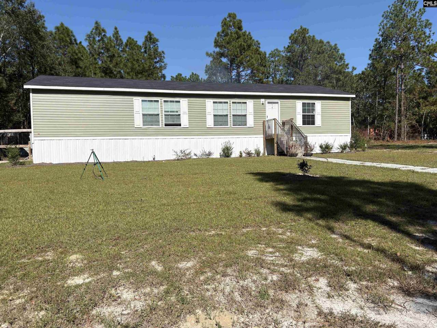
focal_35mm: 26
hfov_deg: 67.3
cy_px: 164
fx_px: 328
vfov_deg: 53.1
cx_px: 218
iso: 50
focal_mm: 5.96
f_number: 1.6
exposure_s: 1/4950
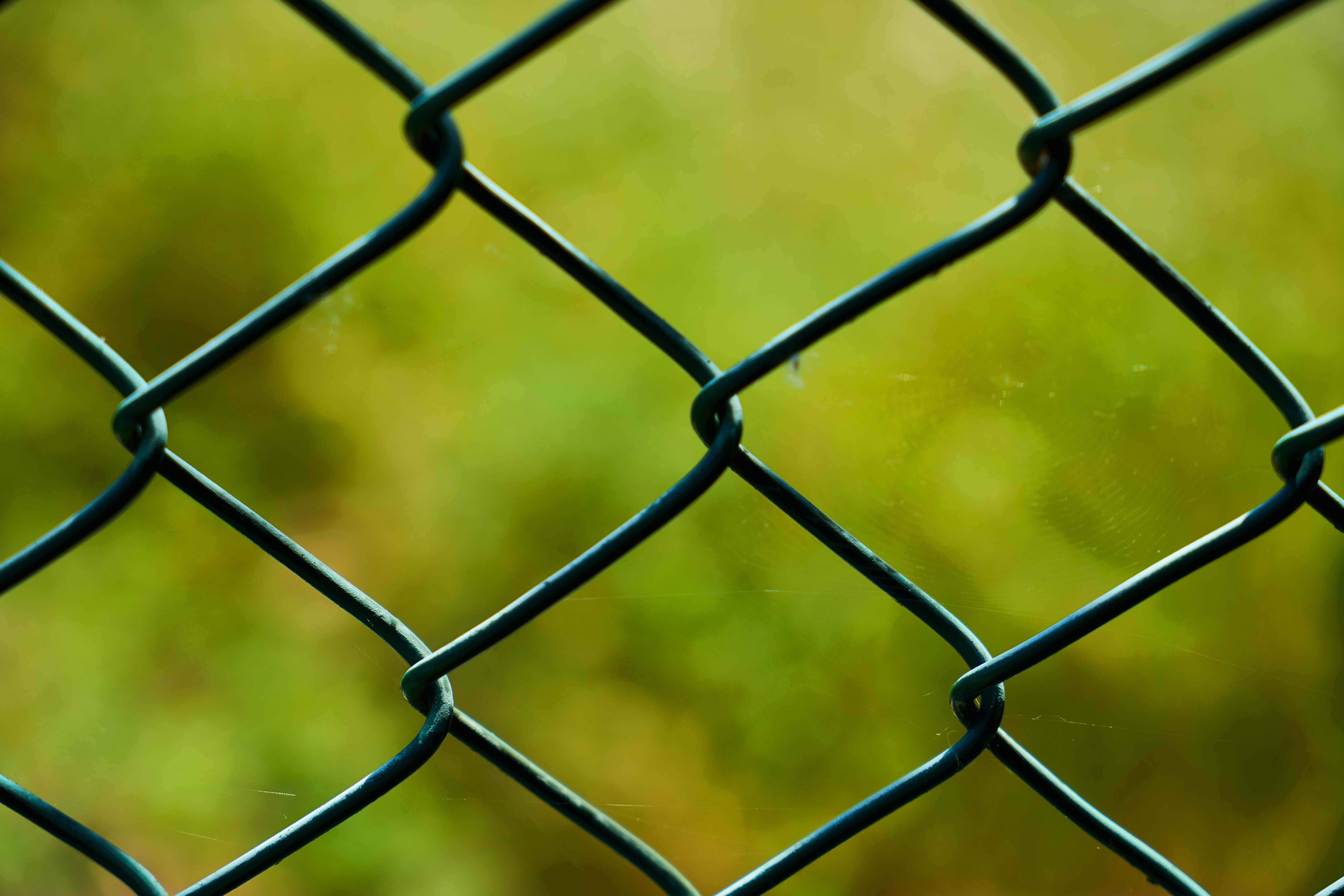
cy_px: 448
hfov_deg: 28.8
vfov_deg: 19.5
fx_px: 2614
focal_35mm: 70
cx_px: 672
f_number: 4
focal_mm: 70
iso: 100
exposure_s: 1/400
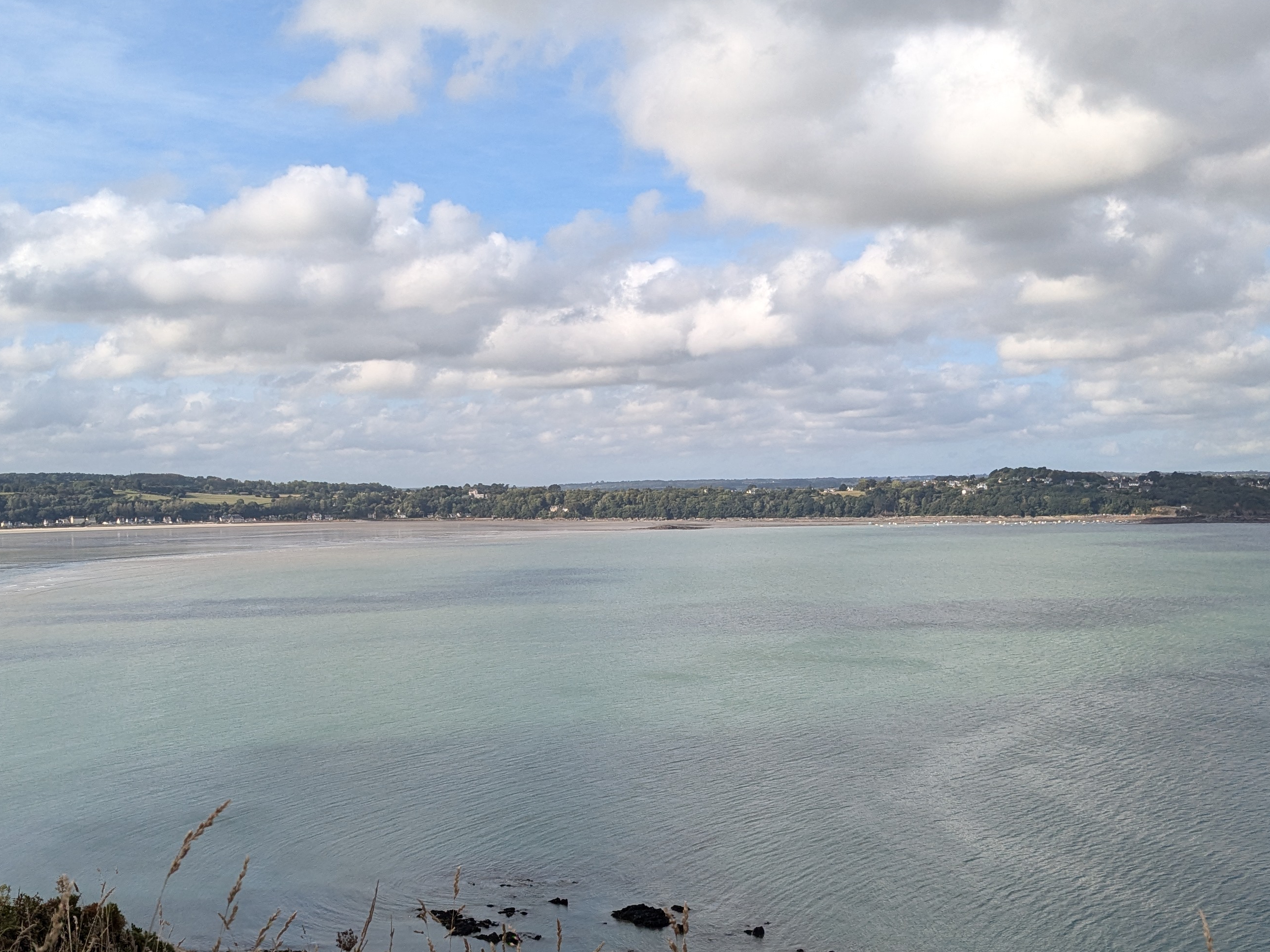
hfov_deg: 44.7
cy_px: 565
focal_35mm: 42
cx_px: 543
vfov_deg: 34.3
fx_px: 1541
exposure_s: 1/3344
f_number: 1.73
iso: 60
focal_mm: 4.38
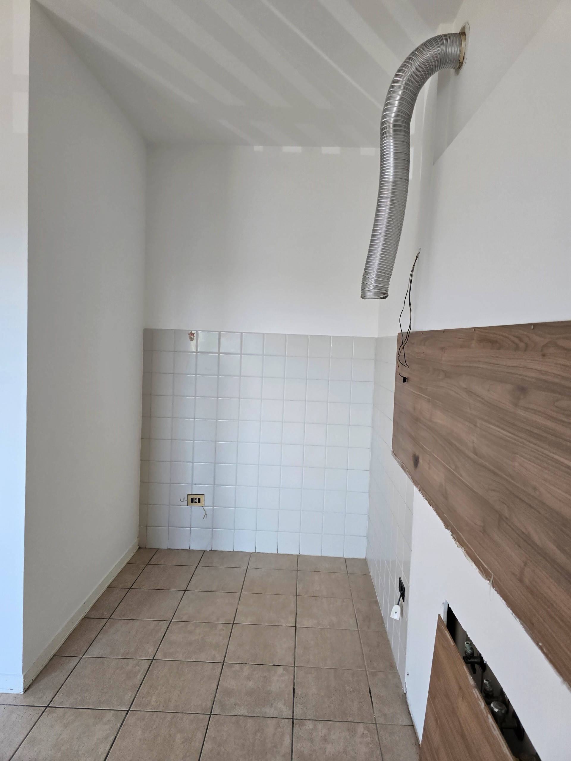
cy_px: 380
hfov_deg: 58.9
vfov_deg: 73.9
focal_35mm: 23
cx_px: 286
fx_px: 506
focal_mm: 6.3
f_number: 1.7
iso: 160
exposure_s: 1/180
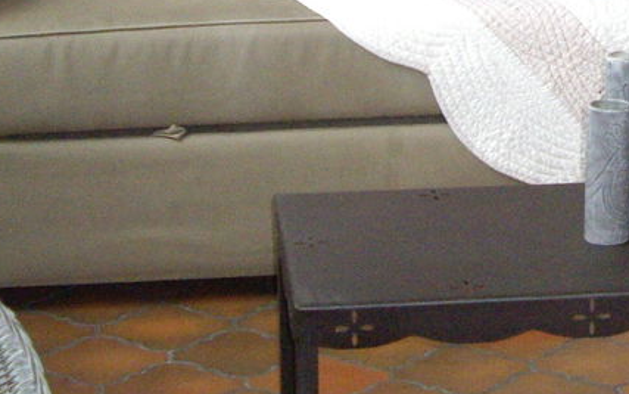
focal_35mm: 151
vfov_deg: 8.6
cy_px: -30
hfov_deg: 13.6
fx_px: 2589
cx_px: 636
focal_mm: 7.9
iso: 400
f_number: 2.8
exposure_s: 1/40
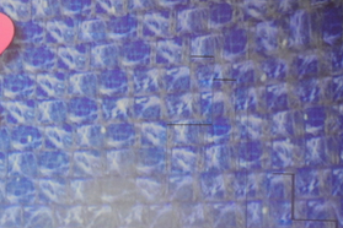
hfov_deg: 6.7
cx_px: -64
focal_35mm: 305
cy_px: 264
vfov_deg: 4.5
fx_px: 2906
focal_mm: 112
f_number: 3.2
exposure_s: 1/100
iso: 1600
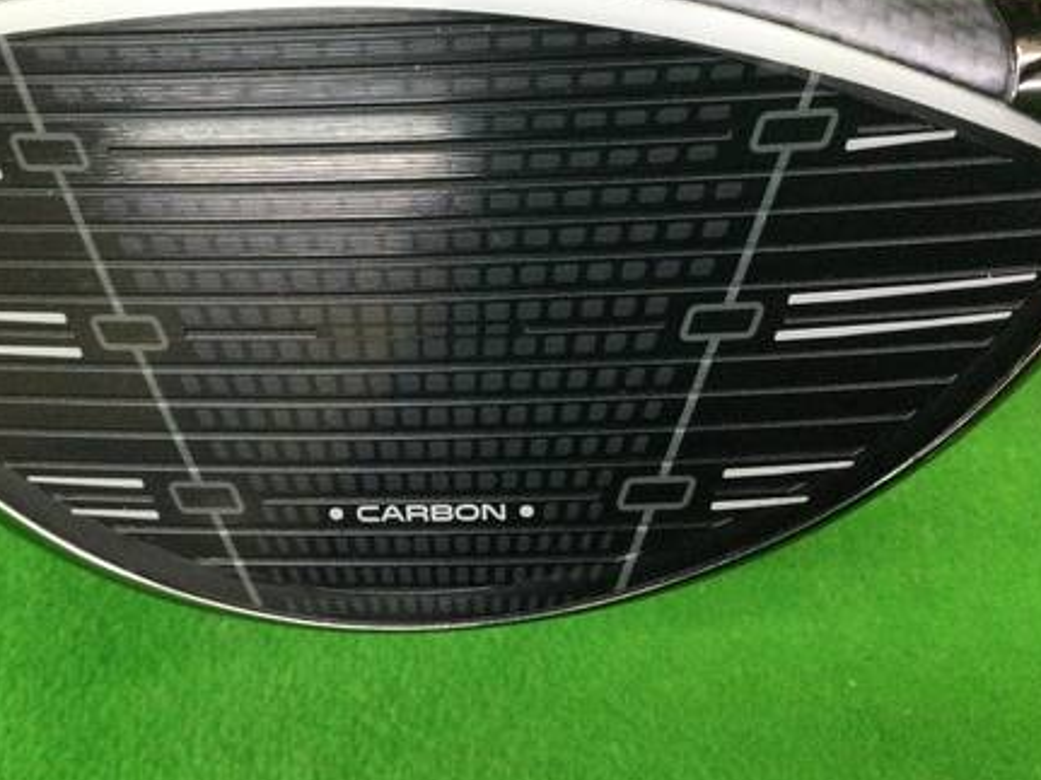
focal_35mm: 46
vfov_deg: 31.1
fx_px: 1383
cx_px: 374
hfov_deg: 40.9
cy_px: 220
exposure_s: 1/30
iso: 160
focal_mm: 3.3
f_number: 2.4
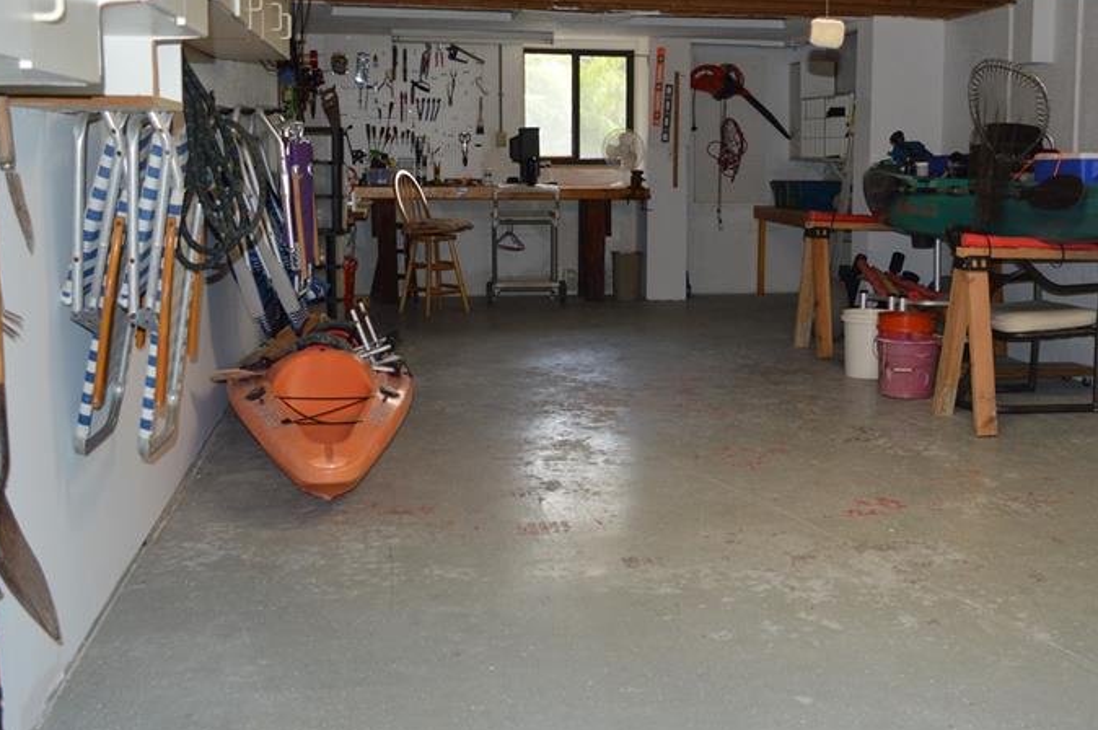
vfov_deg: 32.5
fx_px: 1249
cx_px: 709
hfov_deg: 46.9
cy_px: 303
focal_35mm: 41
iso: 640
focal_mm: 18
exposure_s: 1/60
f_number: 3.5
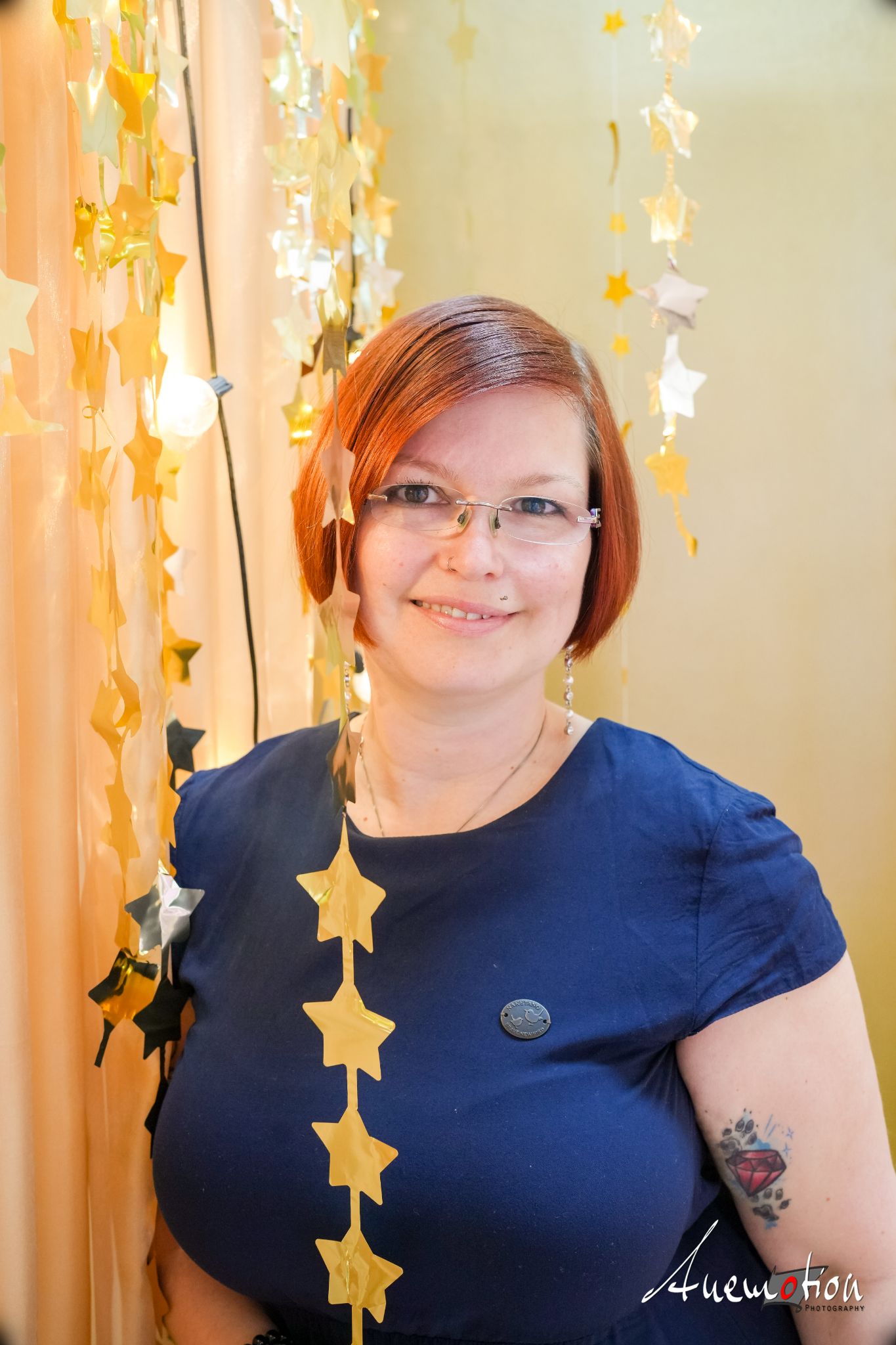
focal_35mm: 35
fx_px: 1307
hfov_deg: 37.8
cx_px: 448
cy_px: 672
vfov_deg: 54.4
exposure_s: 1/40
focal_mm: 35
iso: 1250
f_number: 5
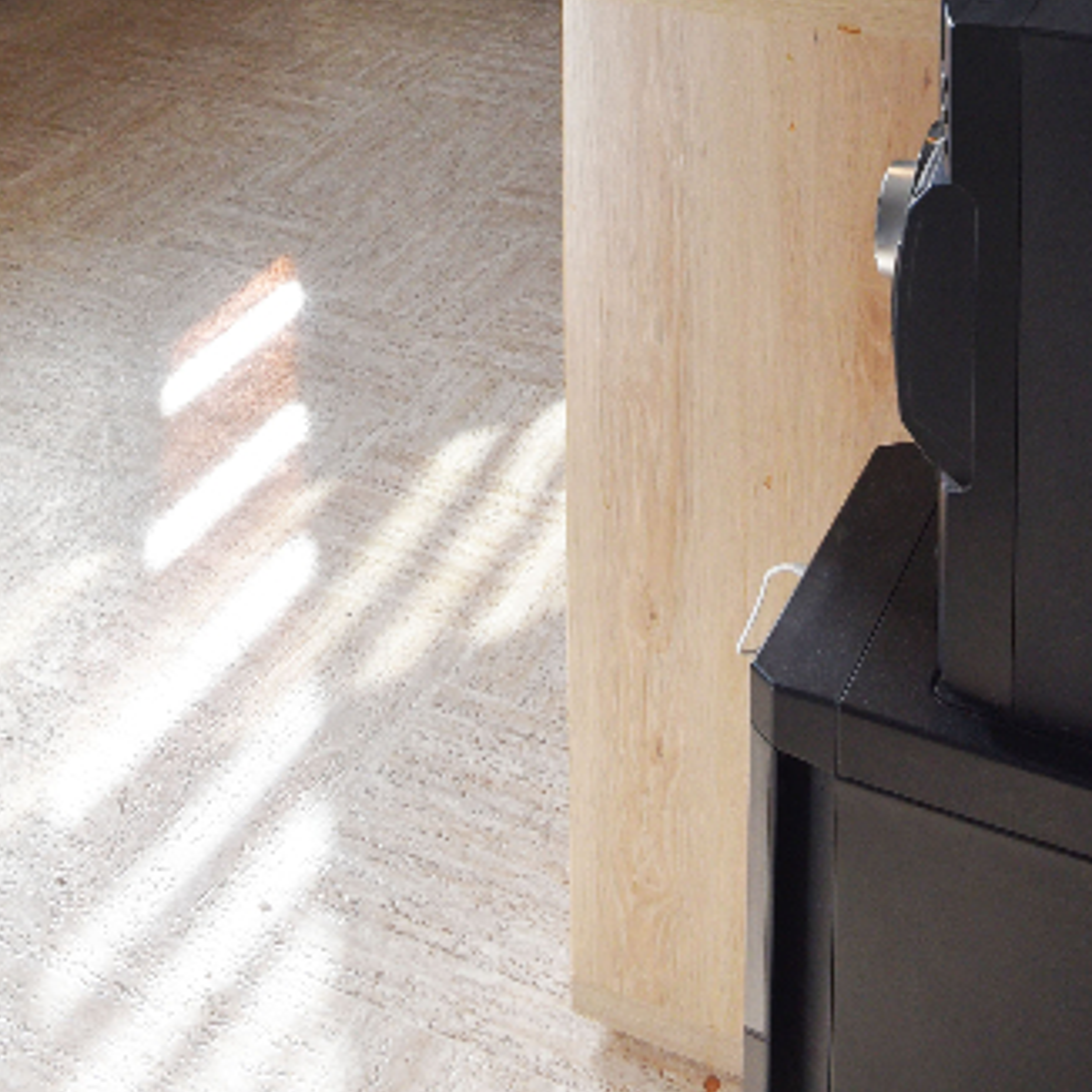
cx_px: 543
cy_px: -543
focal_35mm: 45
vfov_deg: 26.8
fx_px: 1606
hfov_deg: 37.6
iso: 400
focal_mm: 16
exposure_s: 1/200
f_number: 8
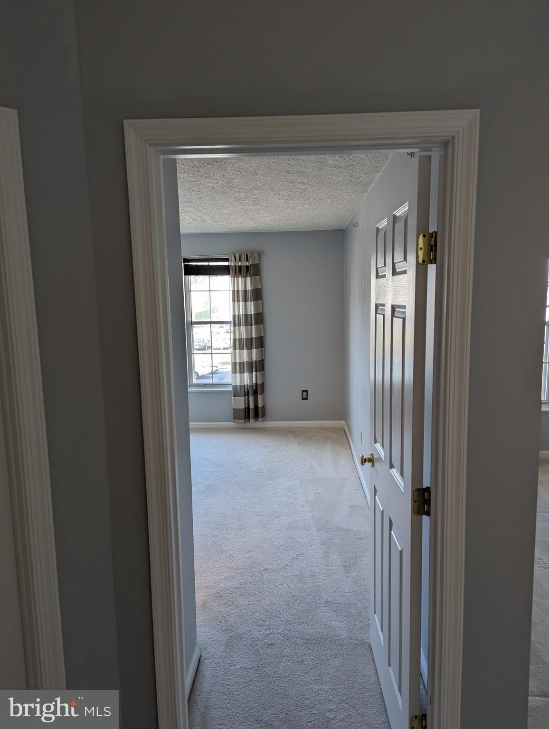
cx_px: 274
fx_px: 506
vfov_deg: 71.5
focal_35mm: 24
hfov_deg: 56.9
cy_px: 364
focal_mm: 6.81
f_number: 1.85
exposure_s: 1/52.1
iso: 53
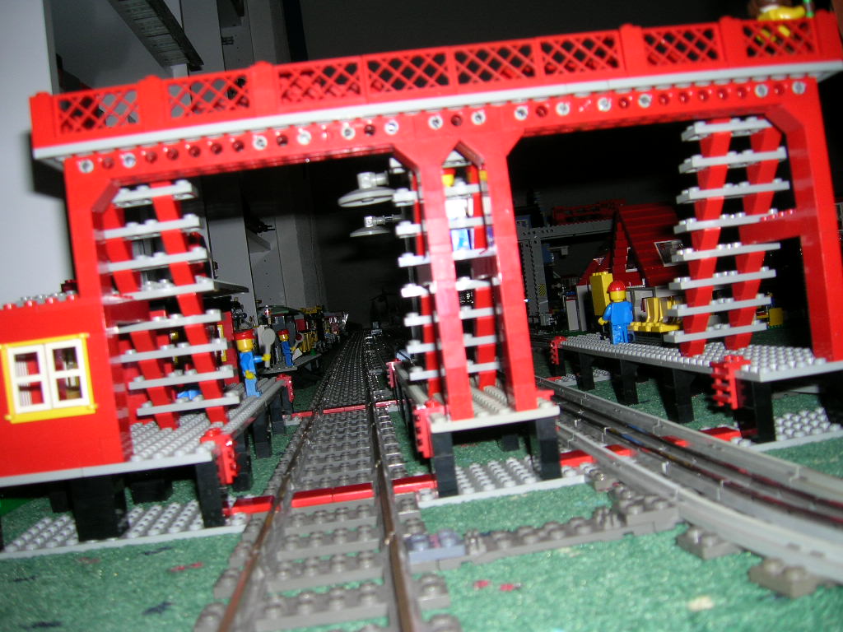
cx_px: 422
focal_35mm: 34
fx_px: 828
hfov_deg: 54.0
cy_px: 316
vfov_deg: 41.8
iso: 50
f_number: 2.9
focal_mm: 5.7
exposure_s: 1/60.1
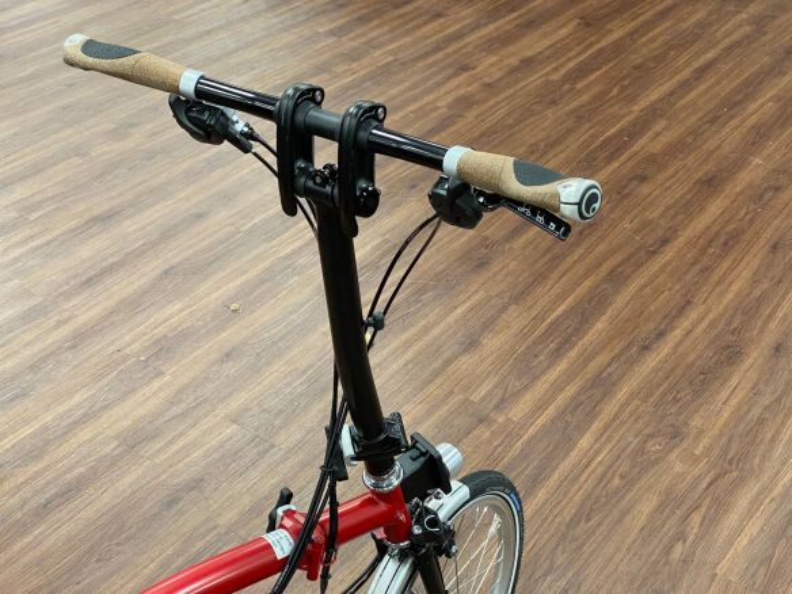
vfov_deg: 28.0
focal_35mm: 52
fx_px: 1190
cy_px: 297
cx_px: 396
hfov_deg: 36.8
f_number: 2
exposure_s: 1/50
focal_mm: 6
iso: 200
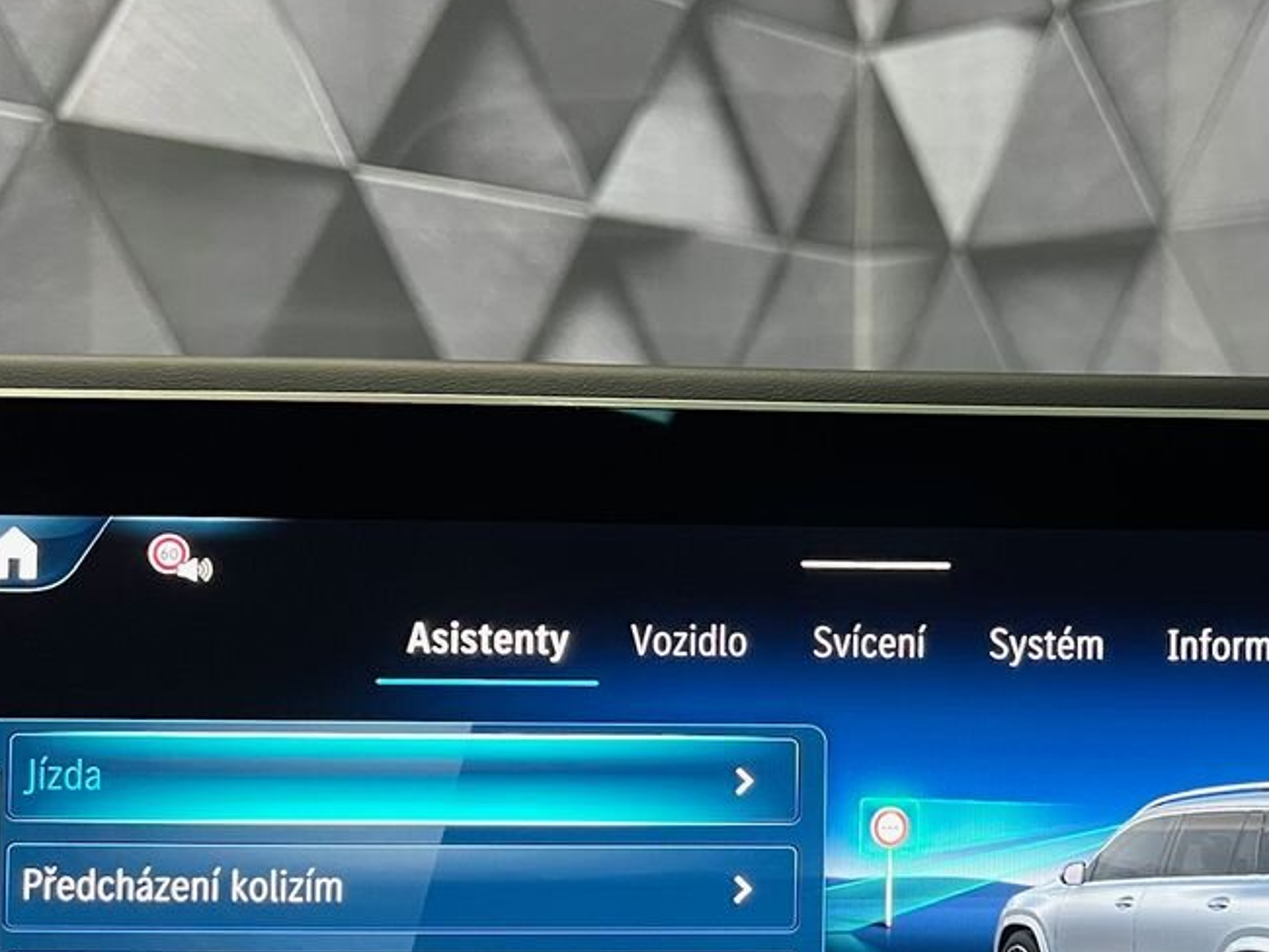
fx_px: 1760
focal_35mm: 48
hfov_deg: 38.8
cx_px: 927
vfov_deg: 30.0
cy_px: 669
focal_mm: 5.7
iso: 500
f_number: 1.5
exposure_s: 1/52
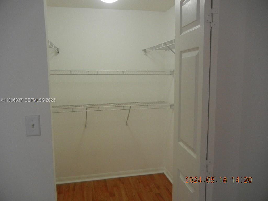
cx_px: 134
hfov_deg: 60.0
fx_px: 232
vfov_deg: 46.8
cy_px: 100
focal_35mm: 30
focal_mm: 5.4
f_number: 3.5
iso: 640
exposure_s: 1/81.5
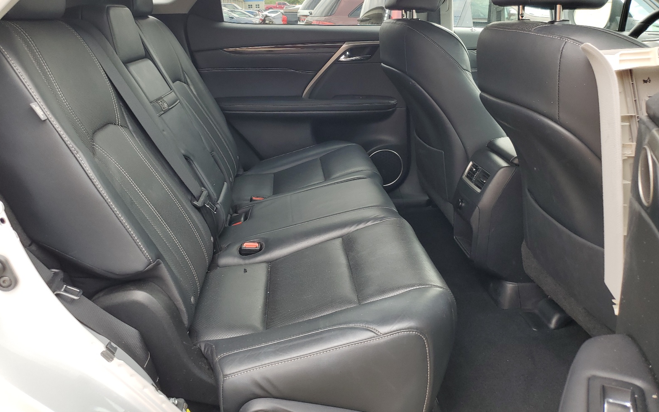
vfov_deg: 44.4
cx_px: 326
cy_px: 178
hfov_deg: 66.5
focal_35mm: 28
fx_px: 503
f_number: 1.5
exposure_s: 1/156
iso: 50
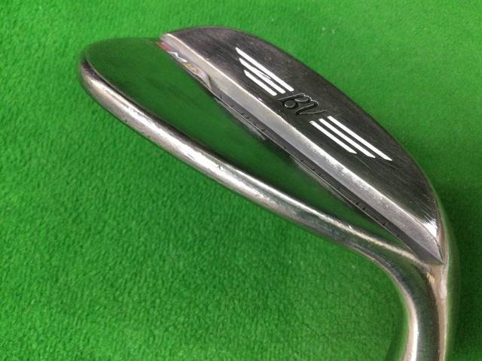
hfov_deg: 58.4
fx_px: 432
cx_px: 241
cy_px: 180
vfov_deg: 45.4
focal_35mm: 31
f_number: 2.4
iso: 160
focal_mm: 3.3
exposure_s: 1/30
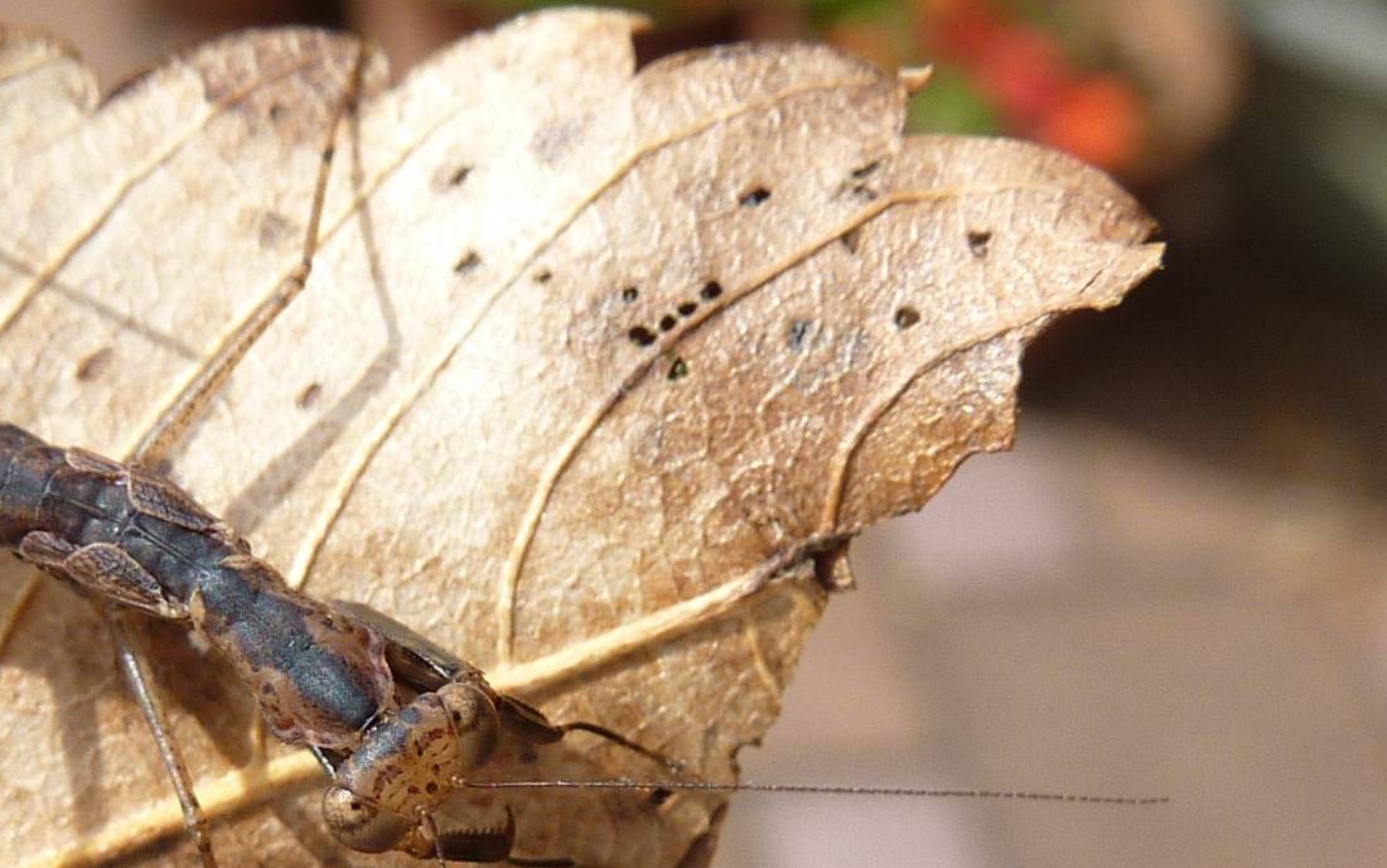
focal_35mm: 74
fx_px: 2798
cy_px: 733
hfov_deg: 27.7
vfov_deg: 17.4
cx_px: 494
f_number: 4
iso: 80
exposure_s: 1/500
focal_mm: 4.4
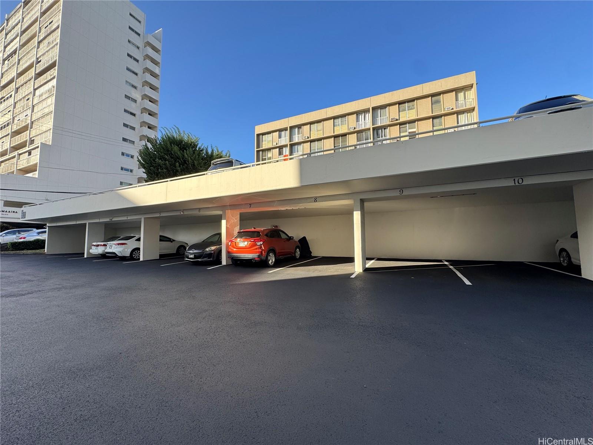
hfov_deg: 102.1
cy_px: 222
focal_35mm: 14
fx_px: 240
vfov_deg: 85.7
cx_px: 296
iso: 40
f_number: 2.2
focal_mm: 2.22
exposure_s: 1/416
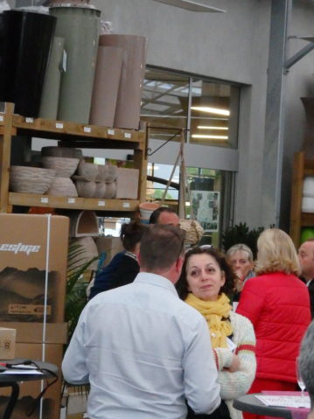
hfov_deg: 11.6
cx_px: 157
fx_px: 1549
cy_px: 210
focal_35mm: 128
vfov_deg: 15.4
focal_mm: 22.9
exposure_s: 1/100
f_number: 5.3
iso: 3200
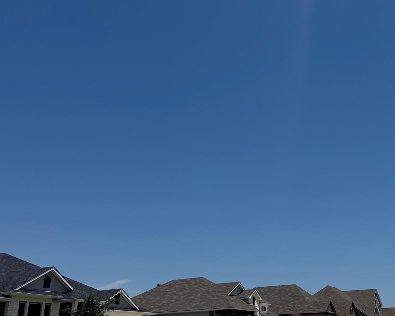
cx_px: 300
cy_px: 183
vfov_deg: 36.4
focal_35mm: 41
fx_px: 479
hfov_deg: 43.3
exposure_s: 1/7937
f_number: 1.78
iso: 80
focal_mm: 6.76
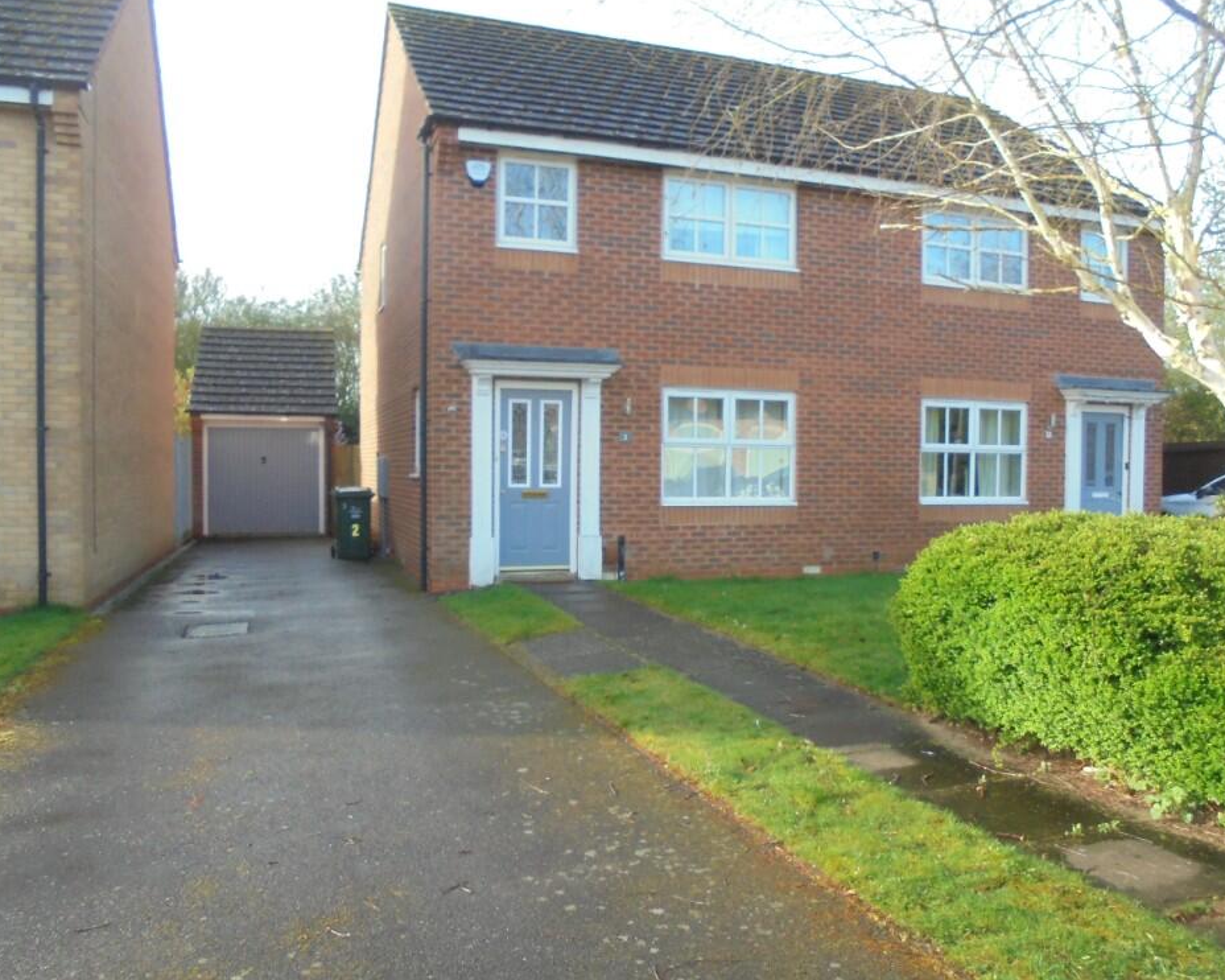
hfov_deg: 62.2
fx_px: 1015
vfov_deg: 51.5
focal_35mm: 28
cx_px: 627
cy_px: 495
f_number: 3.5
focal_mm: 4.6
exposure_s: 1/250
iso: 250
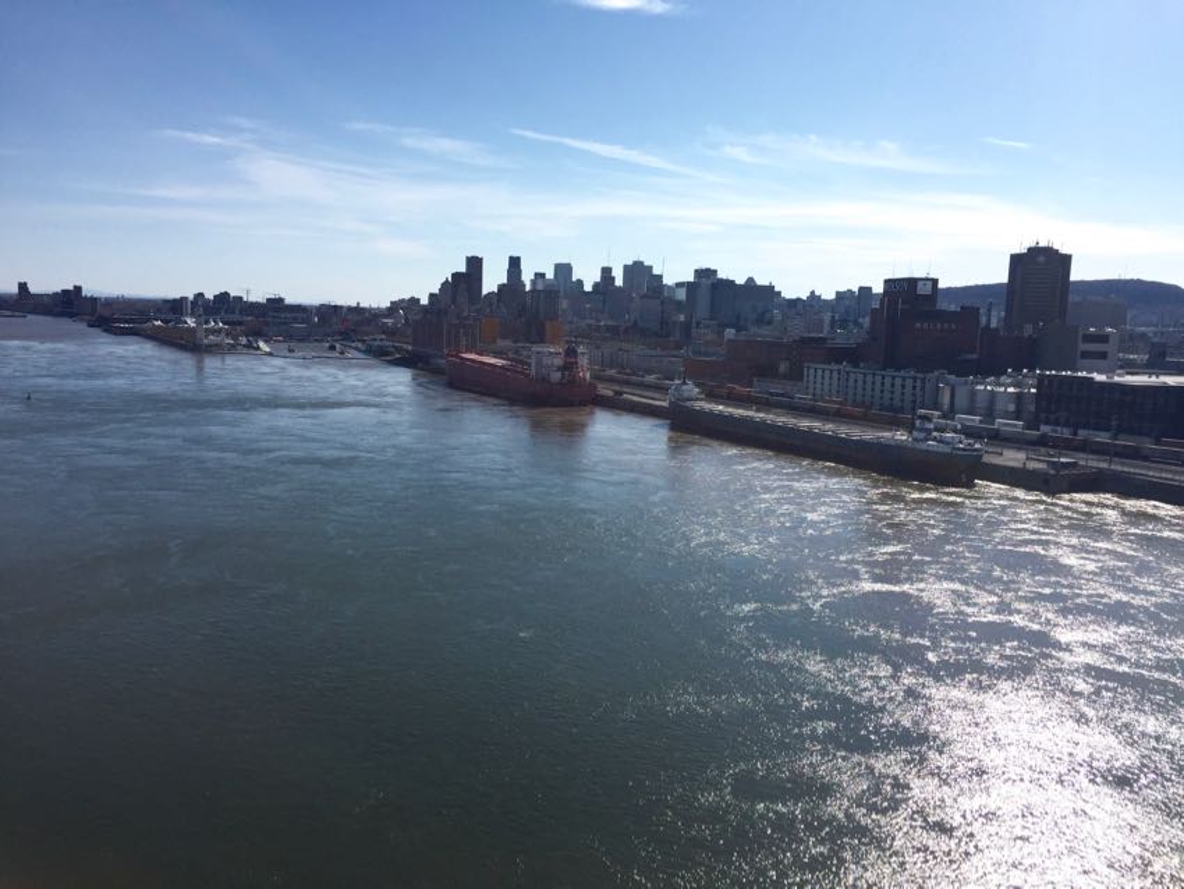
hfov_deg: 61.6
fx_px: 992
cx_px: 592
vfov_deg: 48.2
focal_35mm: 29
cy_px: 444
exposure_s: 1/4405
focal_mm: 4.15
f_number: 2.2
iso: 32
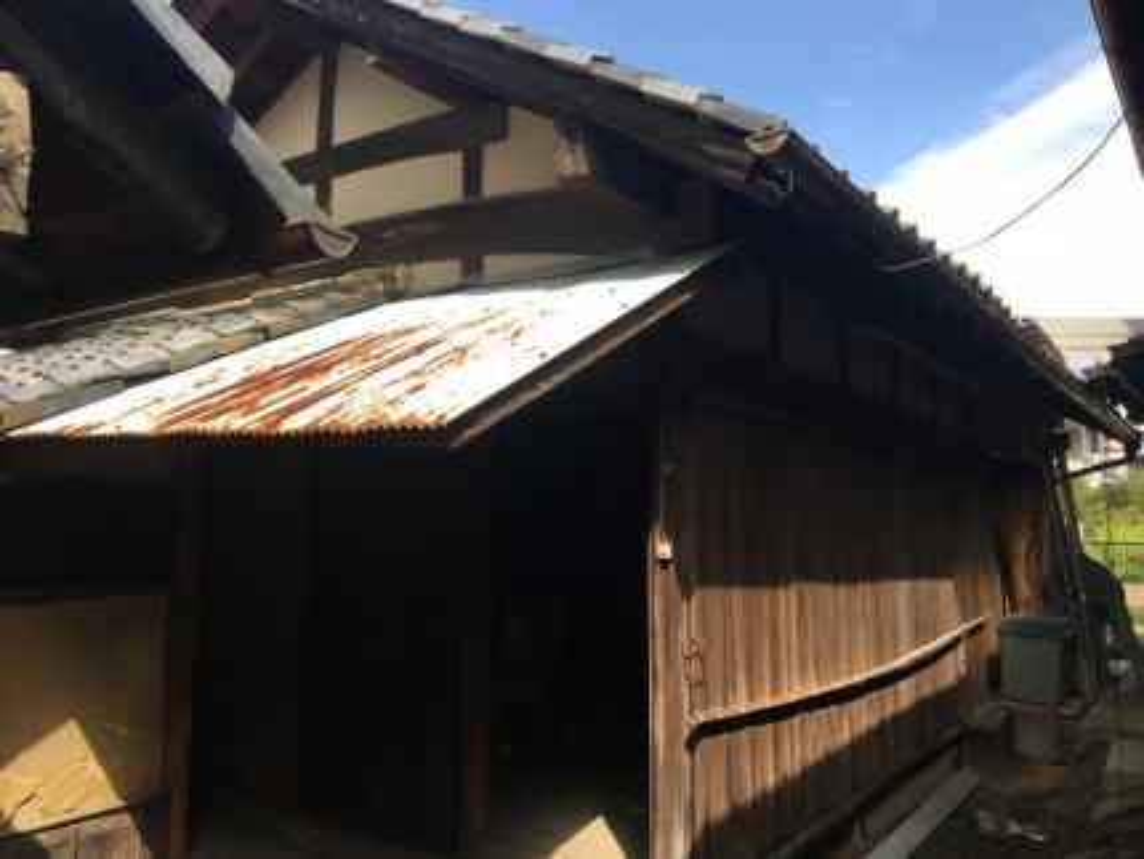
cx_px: 572
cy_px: 430
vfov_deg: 48.3
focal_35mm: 29
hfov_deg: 61.6
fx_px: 959
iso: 25
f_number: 2.2
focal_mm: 4.15
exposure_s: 1/793
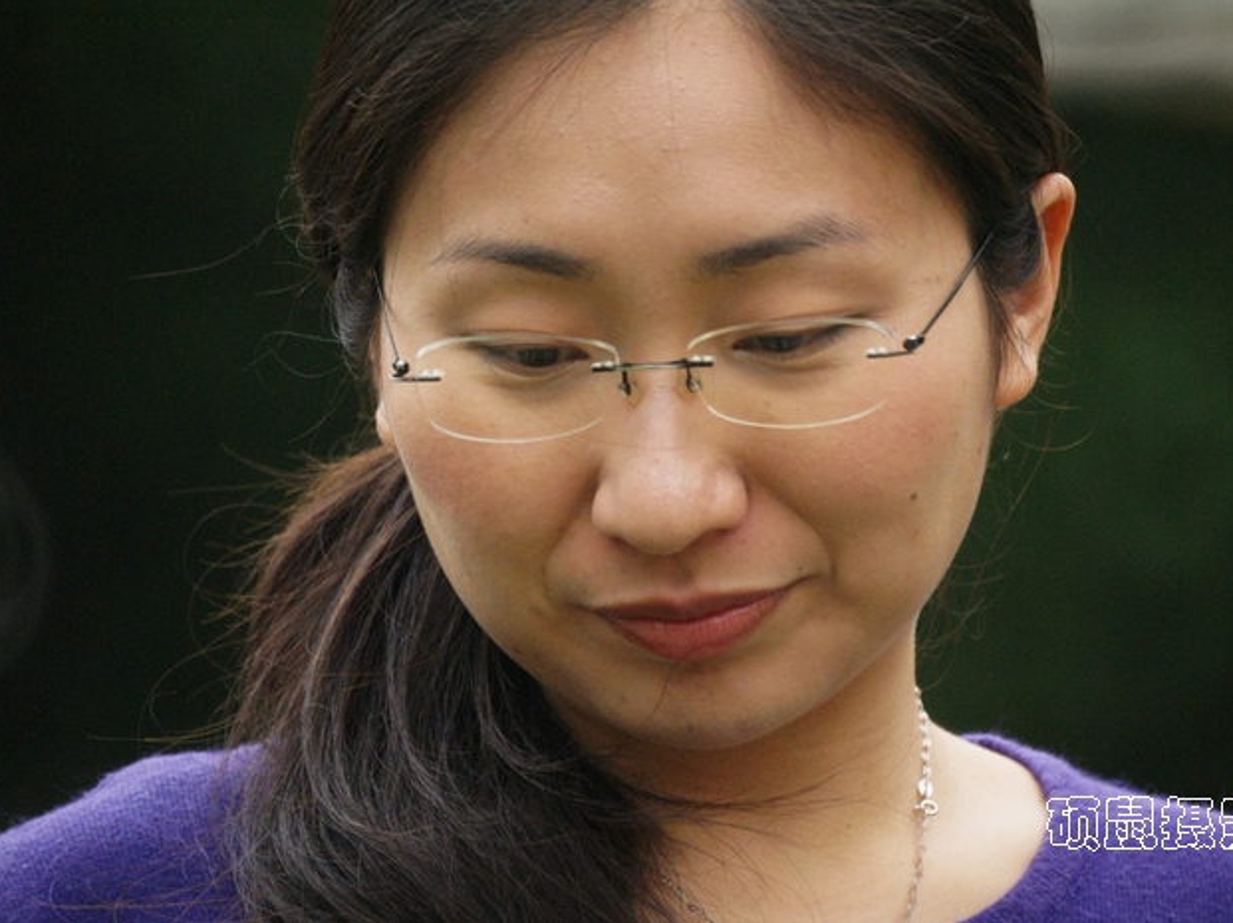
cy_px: 462
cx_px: 649
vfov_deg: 1.8
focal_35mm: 814
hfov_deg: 2.4
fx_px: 28977
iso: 400
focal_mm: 500
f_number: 8
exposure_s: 1/500
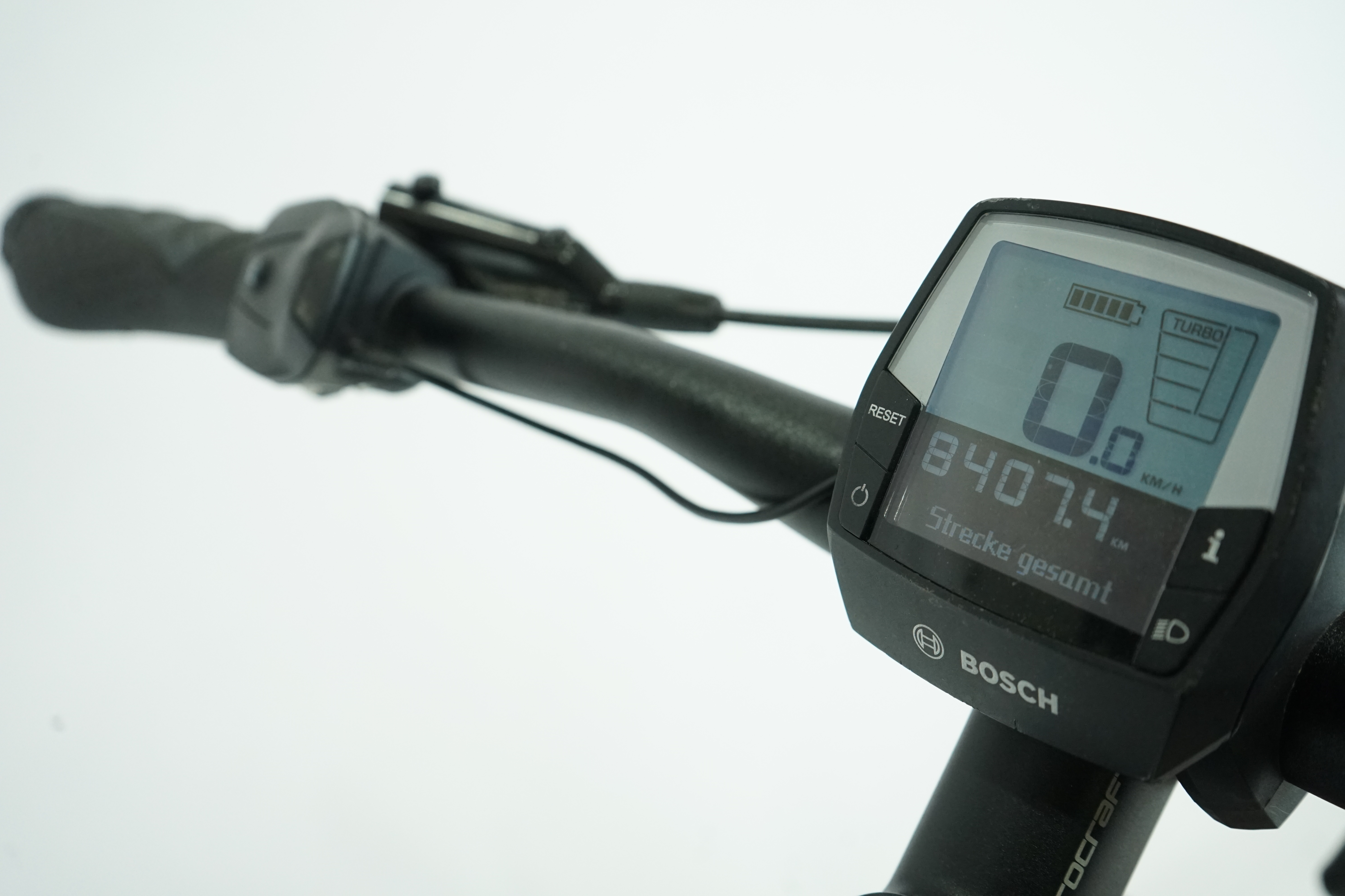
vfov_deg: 35.9
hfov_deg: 51.9
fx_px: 1382
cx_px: 672
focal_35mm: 37
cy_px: 448
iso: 2500
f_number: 5.6
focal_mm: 37
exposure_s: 1/200
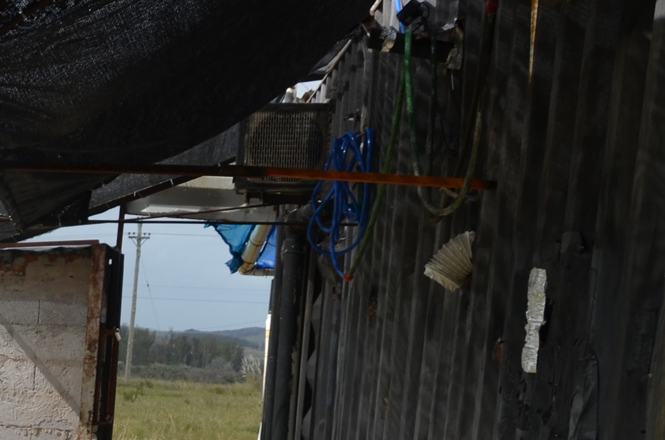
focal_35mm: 97
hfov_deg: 18.6
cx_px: -341
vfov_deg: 13.3
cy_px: 640
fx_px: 1788
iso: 180
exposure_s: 1/250
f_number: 8
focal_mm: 18
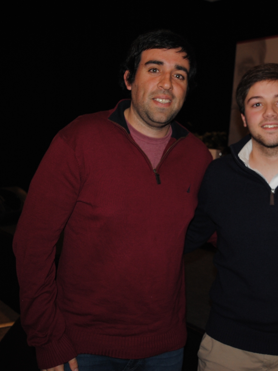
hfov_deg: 29.5
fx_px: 514
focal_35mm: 48
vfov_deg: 39.7
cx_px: 227
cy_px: 185
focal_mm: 22
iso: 200
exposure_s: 1/60
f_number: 3.8
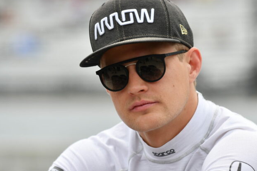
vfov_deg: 4.6
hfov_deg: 6.9
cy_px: 90
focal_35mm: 298
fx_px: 2126
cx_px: 159
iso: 100
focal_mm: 160
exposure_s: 1/800
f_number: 3.5
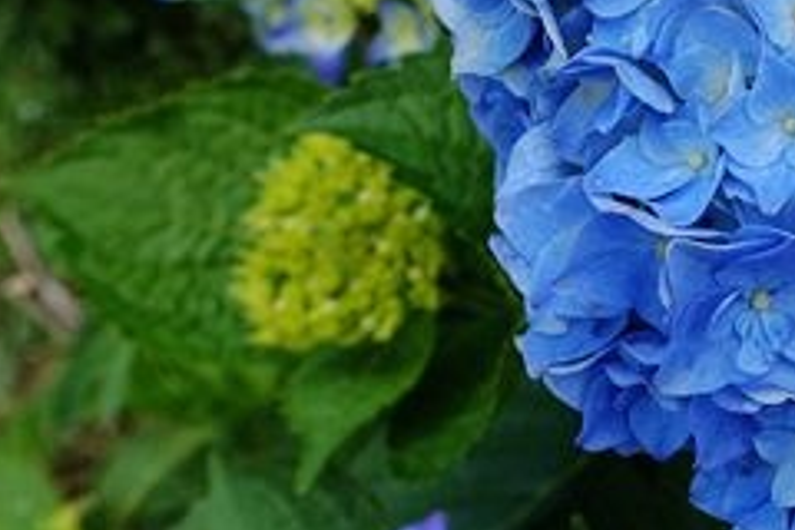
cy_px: 94
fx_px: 1435
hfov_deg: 26.4
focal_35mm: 65
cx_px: 1024
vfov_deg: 20.6
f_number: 4
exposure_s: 1/500
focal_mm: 8.8
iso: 125
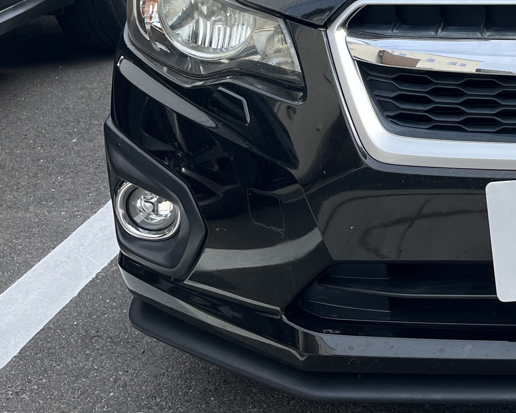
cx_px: 598
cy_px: 29
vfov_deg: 20.5
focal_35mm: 73
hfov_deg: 24.0
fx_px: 1115
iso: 50
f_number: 1.6
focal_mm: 5.1
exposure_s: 1/1225
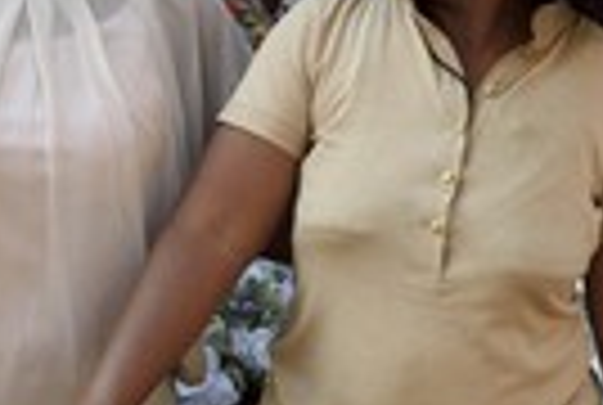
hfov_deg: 20.4
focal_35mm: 100
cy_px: 153
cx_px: 333
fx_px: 1679
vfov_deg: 13.7
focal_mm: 32
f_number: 18
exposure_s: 1/100
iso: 800
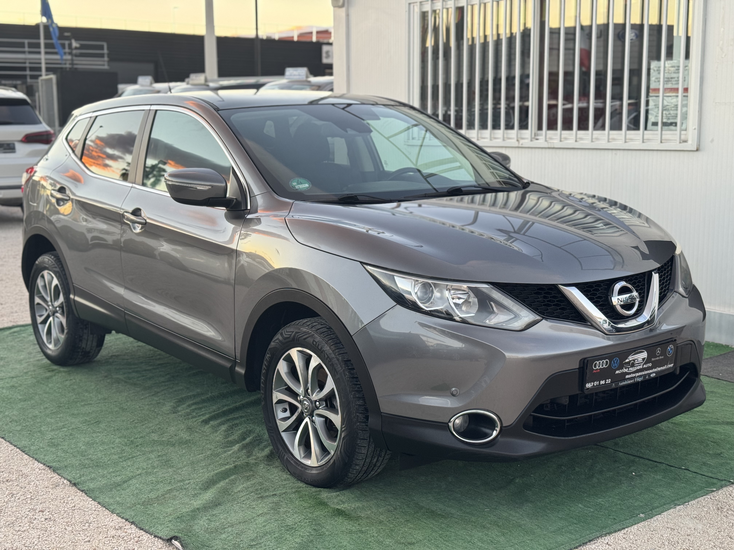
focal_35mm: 48
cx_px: 367
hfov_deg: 39.7
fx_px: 1018
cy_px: 275
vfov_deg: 30.3
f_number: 1.78
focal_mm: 6.76
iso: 100
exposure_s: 1/91
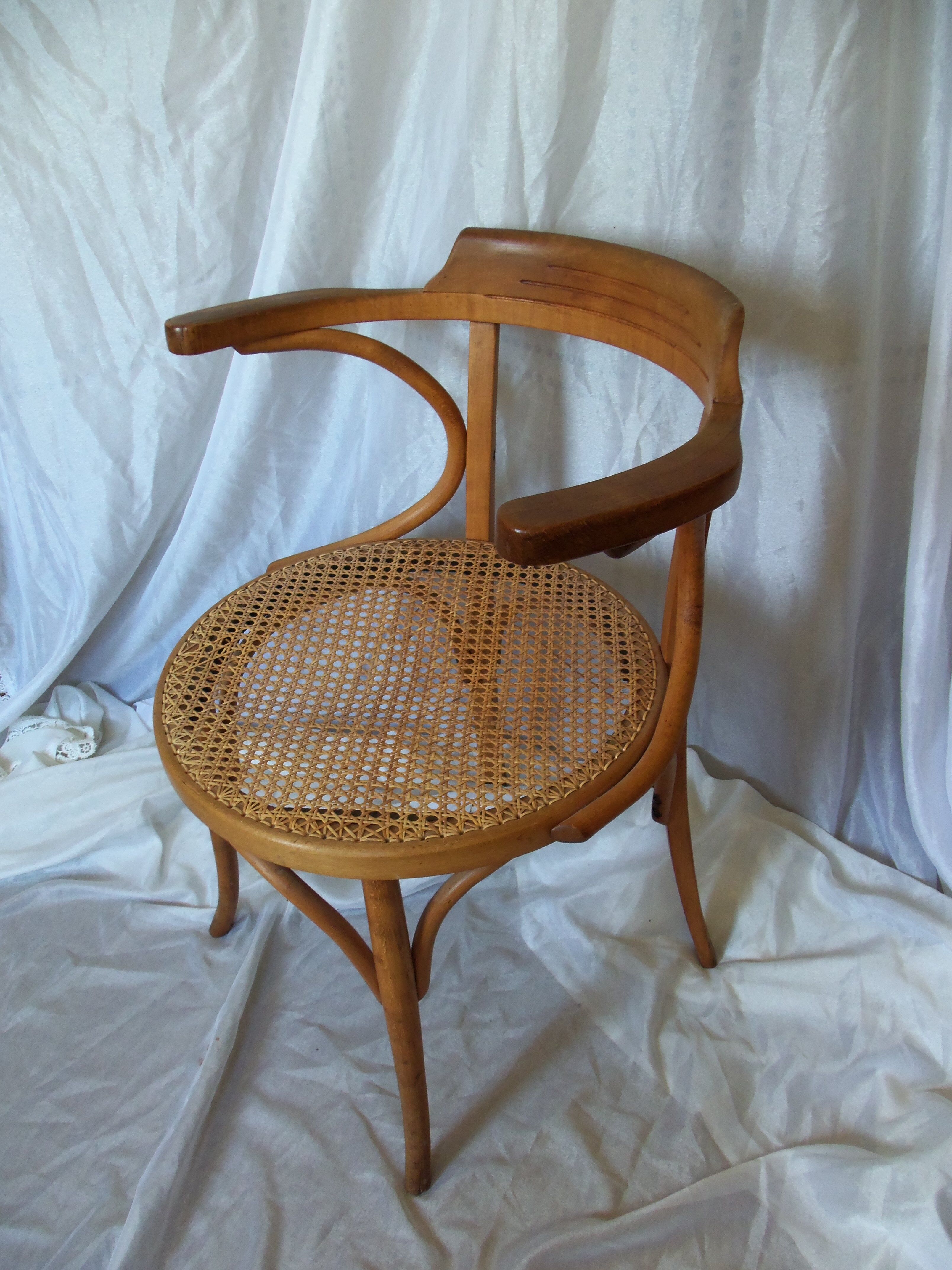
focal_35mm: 29
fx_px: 1063
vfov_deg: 61.7
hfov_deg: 48.2
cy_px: 635
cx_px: 476
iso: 125
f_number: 3.4
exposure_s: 1/30
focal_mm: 5.2
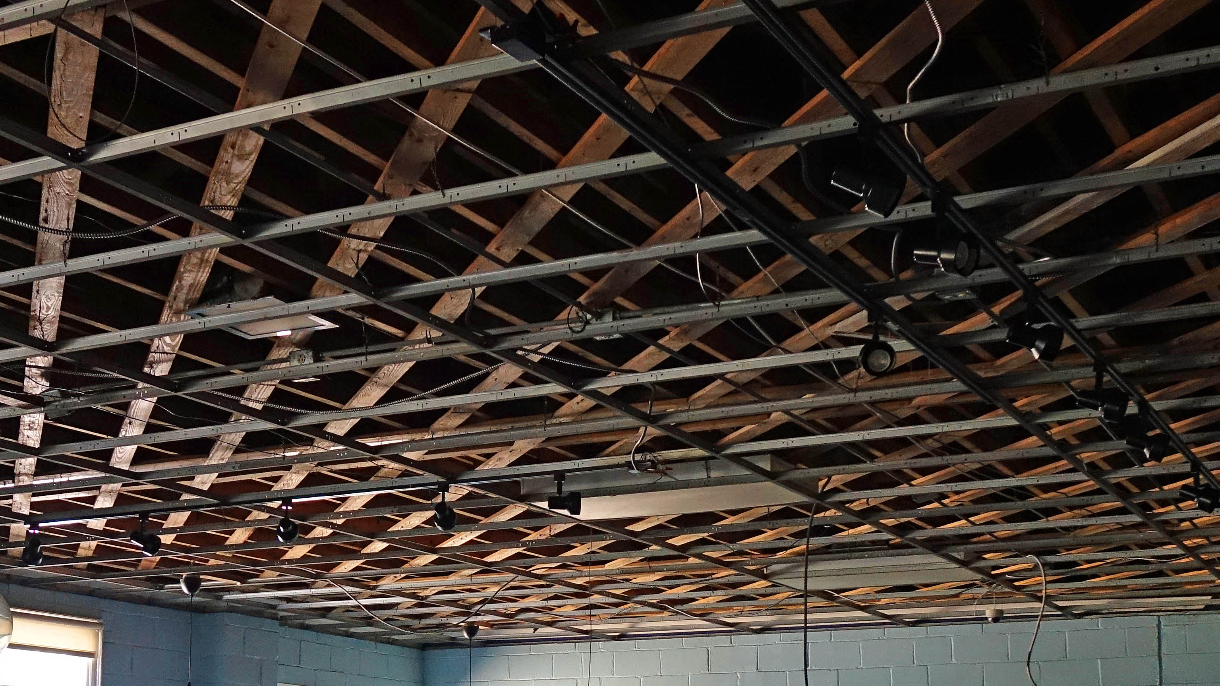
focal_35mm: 56
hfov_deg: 37.2
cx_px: 535
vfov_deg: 20.9
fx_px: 1811
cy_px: 638
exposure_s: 1/30
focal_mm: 11.13
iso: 800
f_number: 2.8
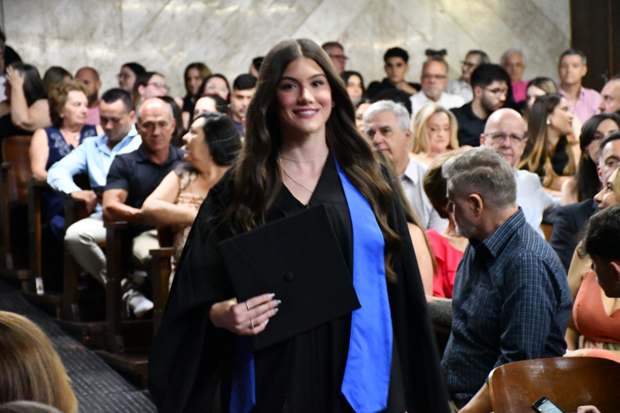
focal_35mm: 105
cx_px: 310
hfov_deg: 19.5
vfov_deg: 13.0
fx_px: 1808
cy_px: 206
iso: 12800
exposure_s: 1/60
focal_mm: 70
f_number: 5
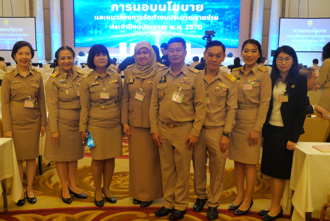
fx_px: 358
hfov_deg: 49.4
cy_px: 115
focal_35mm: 39
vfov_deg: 34.3
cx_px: 147
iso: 2000
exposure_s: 1/15
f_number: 7.1
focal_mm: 17
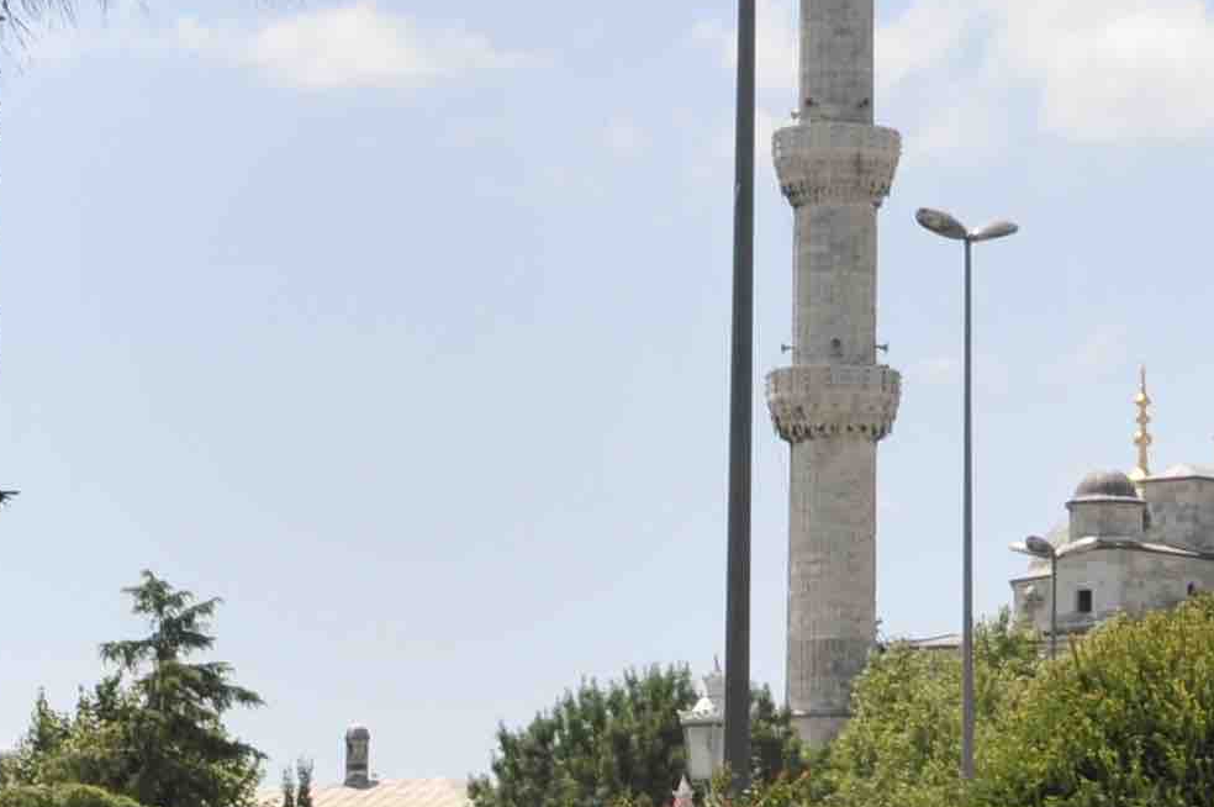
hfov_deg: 10.7
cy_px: 9
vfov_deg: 7.5
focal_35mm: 183
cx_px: 1955
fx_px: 6165
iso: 200
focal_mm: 28
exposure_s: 1/350
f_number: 9.5
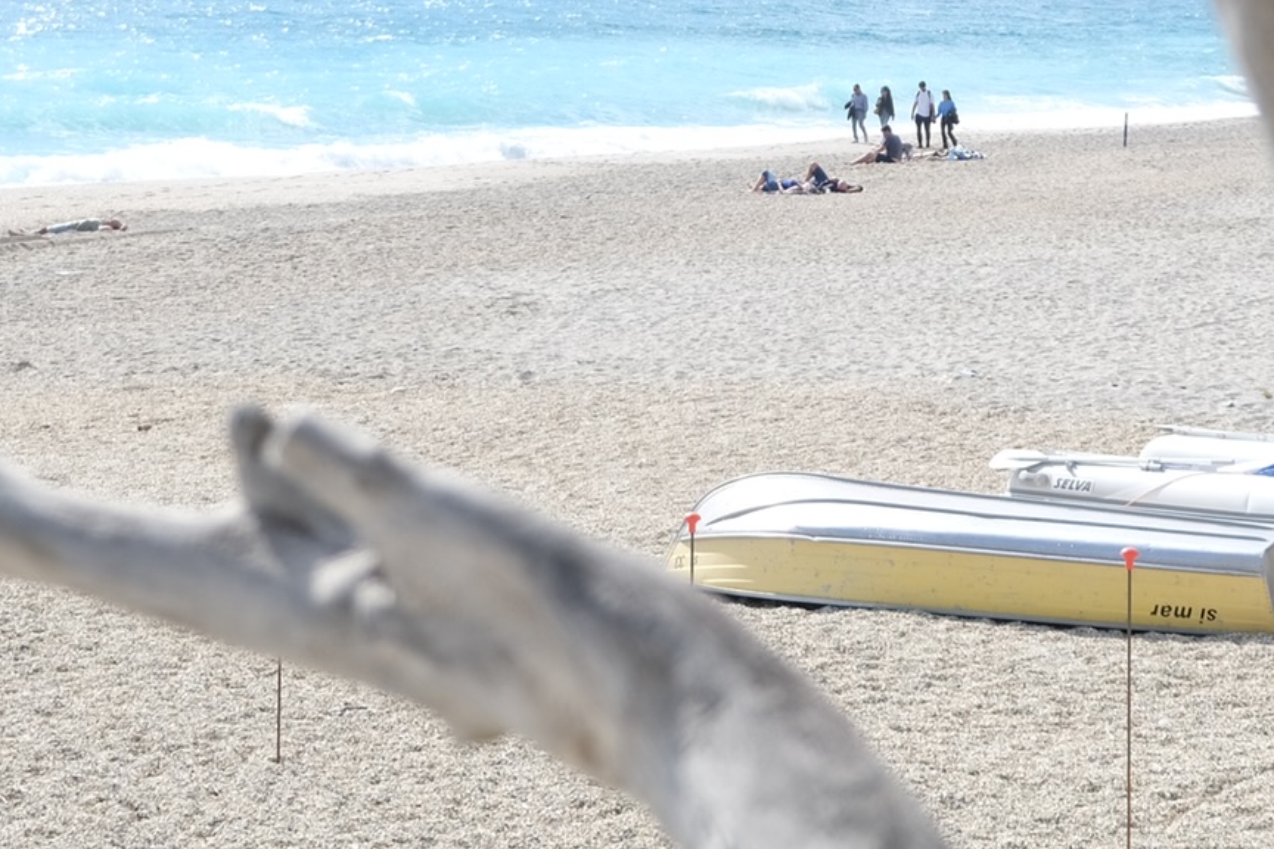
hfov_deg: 21.1
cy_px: -158
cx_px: 877
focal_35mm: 96
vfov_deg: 13.9
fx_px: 3397
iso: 160
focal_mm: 24.3
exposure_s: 1/1000
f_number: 3.6
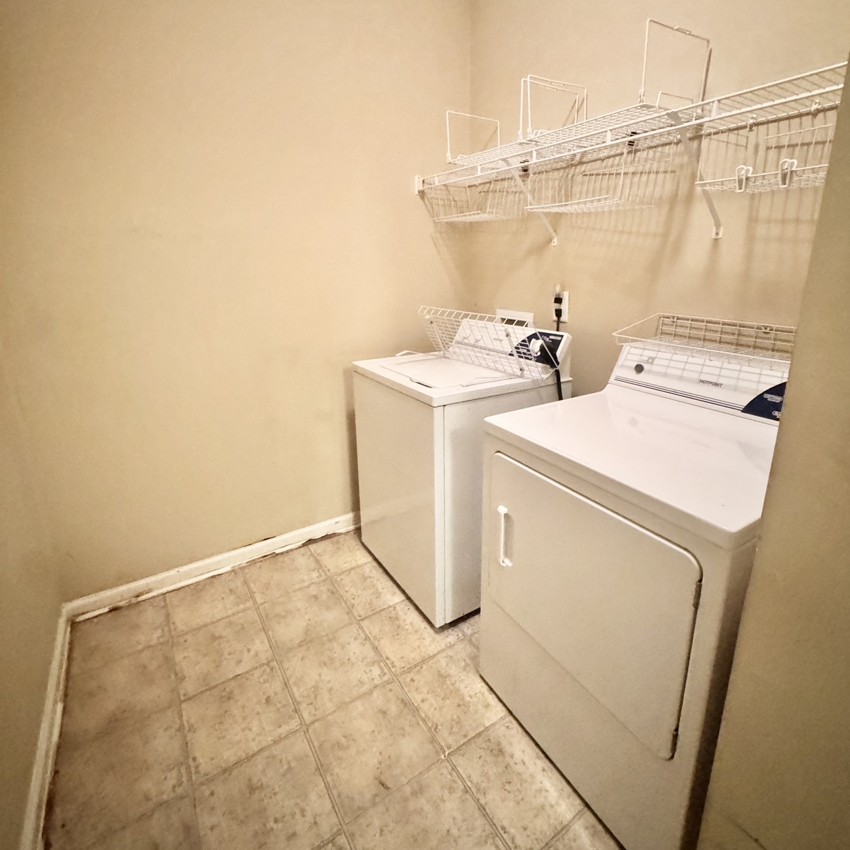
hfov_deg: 83.9
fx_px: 472
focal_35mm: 17
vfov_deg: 83.7
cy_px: 385
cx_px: 437
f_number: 2.2
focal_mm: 2.22
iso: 1250
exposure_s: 1/40
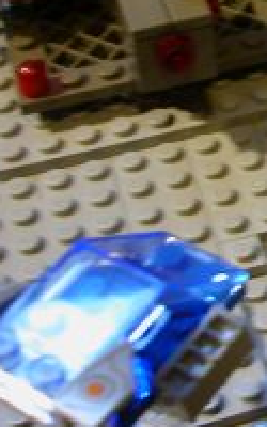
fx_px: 1141
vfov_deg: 21.2
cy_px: 206
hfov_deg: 12.0
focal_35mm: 98
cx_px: 513
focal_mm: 5.6
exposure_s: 1/14.4
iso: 100
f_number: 2.7
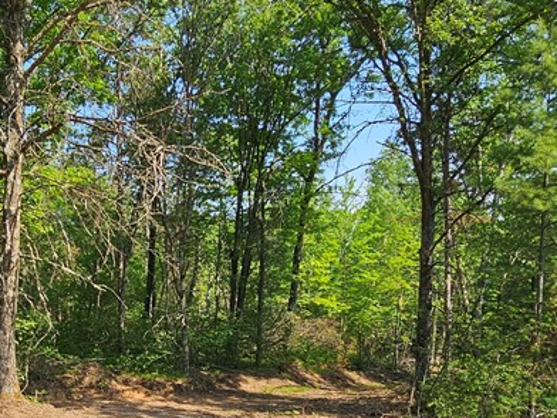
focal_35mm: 34
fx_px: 547
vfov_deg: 39.3
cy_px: 361
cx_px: 161
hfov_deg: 52.3
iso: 50
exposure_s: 1/1132
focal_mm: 2.2
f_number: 2.2
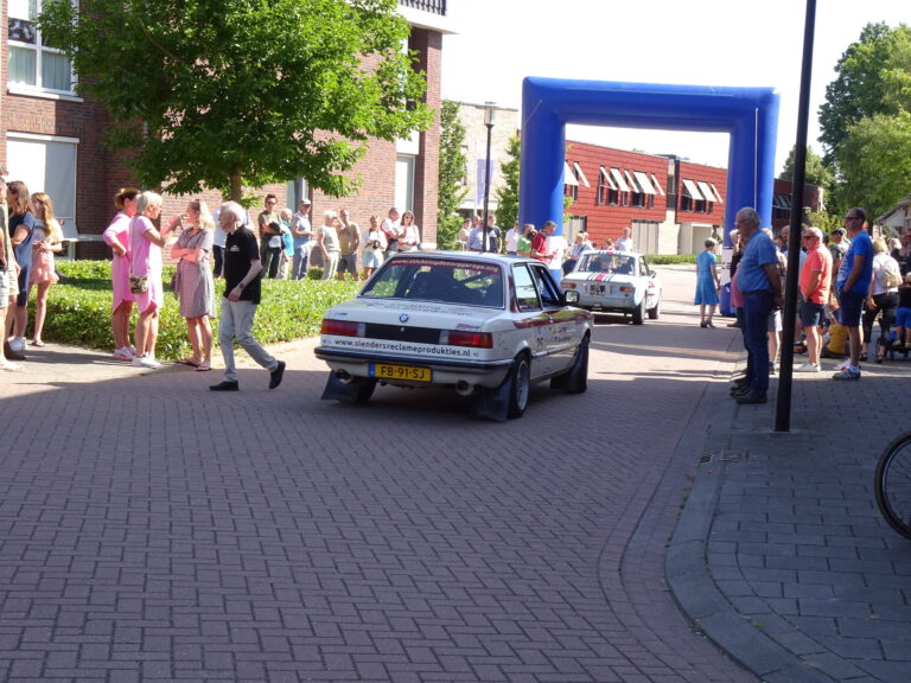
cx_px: 456
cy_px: 342
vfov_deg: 27.0
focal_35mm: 54
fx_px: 1421
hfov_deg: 35.5
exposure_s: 1/160
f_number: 4.5
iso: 80
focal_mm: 9.18
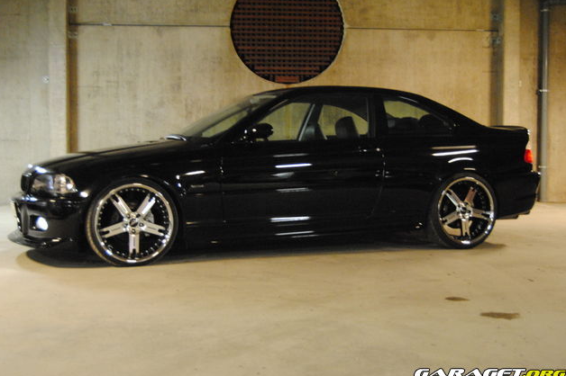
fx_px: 770
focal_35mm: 49
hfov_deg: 40.4
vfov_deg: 27.5
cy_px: 190
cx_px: 280
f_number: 4.5
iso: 1600
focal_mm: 32
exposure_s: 1/10
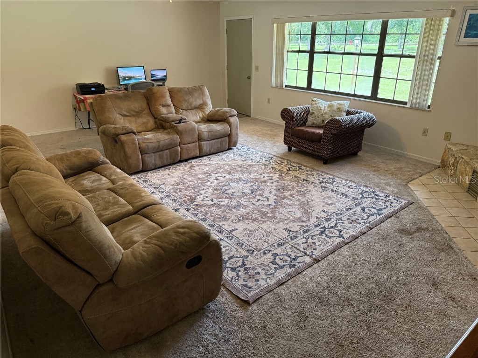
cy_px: 179
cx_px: 239
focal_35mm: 24
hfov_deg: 71.6
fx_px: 331
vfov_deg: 56.8
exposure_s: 1/120
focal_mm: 6.76
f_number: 1.78
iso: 320
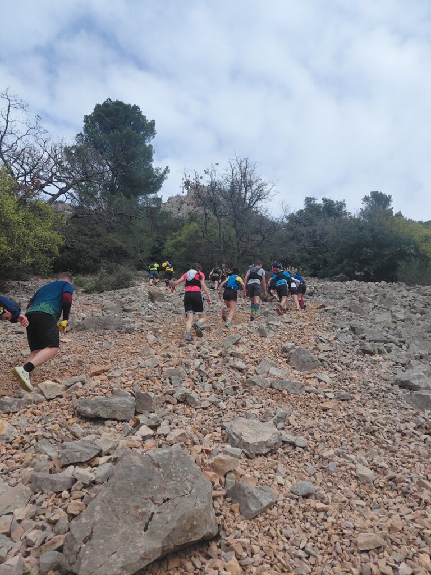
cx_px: 216
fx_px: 415
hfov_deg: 54.9
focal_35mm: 25
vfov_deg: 69.4
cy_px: 288
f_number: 1.8
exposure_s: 1/2005
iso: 50
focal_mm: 4.69
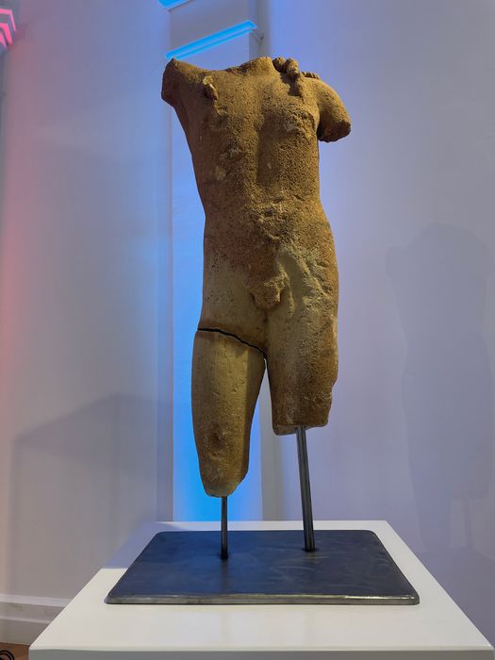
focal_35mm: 26
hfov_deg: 53.1
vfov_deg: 67.3
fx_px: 496
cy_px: 330
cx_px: 248
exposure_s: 1/161
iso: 32
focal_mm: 4.2
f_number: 1.6
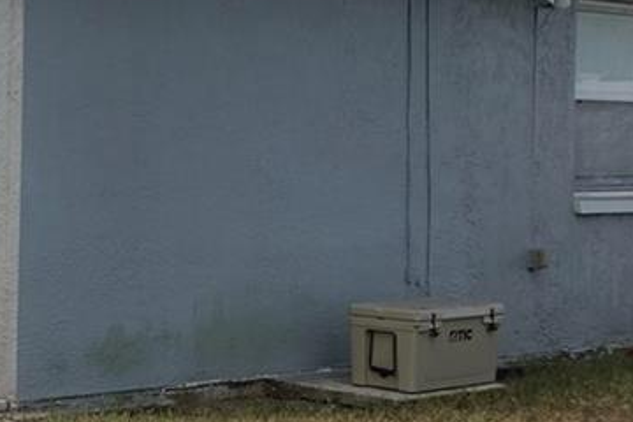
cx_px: -234
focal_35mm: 129
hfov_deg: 15.0
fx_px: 2268
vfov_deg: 10.6
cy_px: 149
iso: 125
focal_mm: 11.21
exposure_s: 1/500
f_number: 4
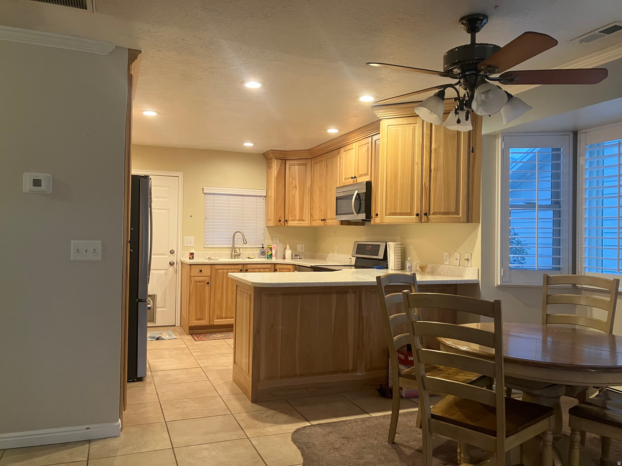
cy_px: 233
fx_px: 503
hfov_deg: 63.4
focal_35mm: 28
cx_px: 311
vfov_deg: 49.7
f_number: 1.8
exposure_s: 1/60
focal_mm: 3.99
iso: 200
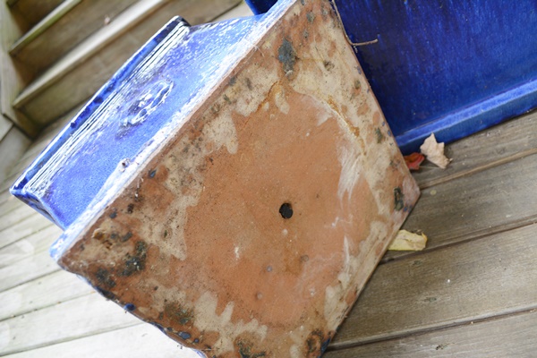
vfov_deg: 47.9
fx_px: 403
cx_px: 268
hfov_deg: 67.4
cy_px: 179
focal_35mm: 27
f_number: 4.5
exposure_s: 1/80
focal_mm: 18
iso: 400
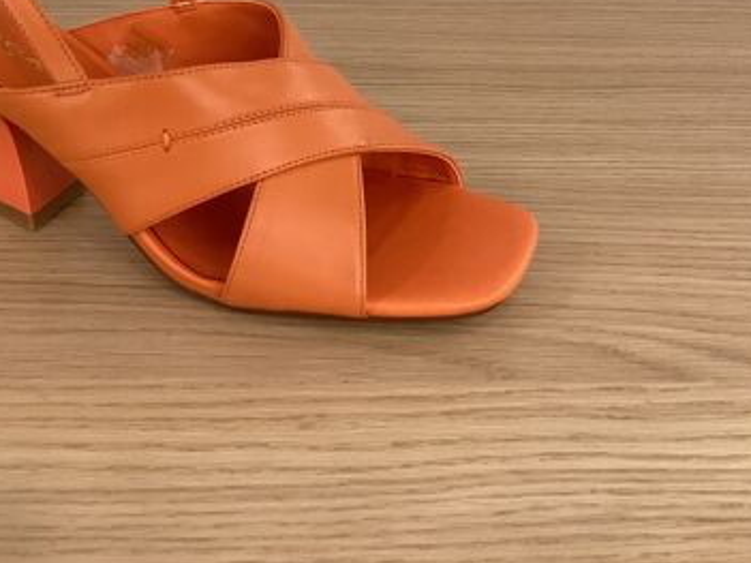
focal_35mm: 53
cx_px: 223
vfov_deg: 27.0
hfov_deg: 35.6
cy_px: 111
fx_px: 1149
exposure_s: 1/50
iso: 80
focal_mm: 3.3
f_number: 2.4
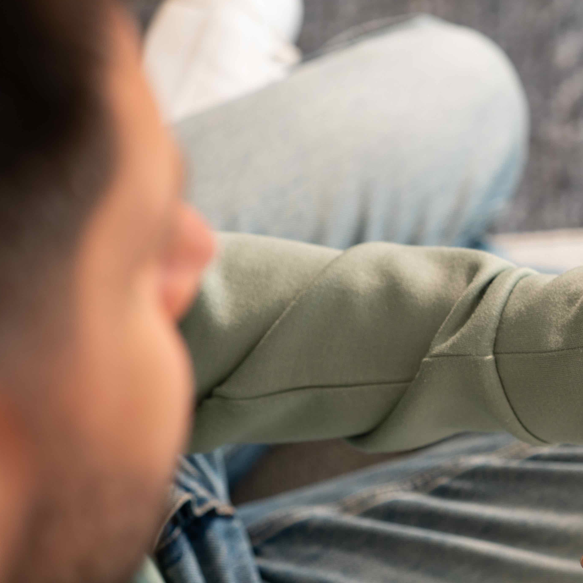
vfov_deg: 16.1
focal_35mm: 108
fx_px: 2058
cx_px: 658
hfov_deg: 15.6
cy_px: 296
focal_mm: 50
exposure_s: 1/100
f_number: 2.8
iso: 100
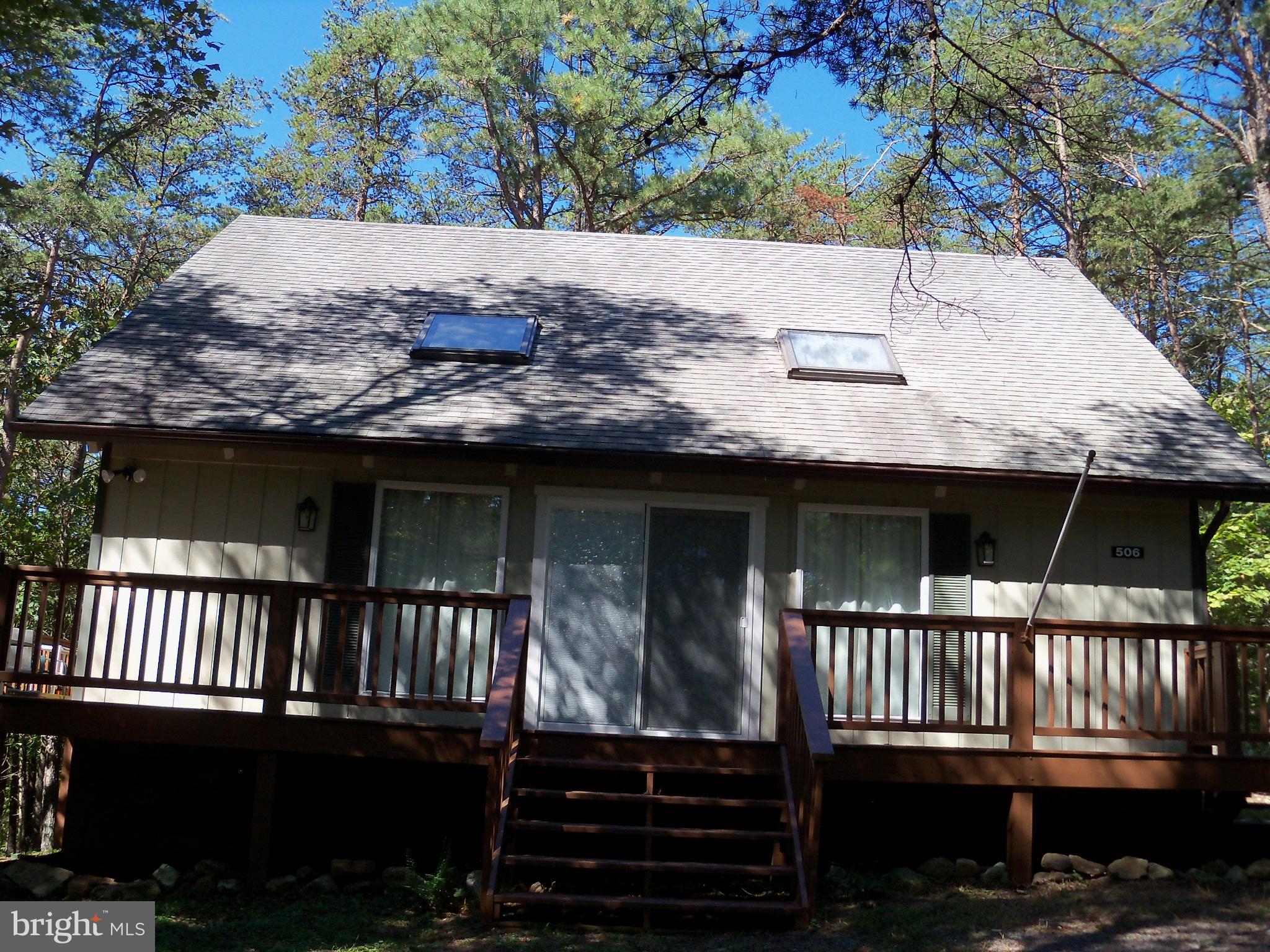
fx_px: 1284
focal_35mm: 35
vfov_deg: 40.7
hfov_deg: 52.6
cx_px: 635
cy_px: 476
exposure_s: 1/250
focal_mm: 6.2
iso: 80
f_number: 3.5
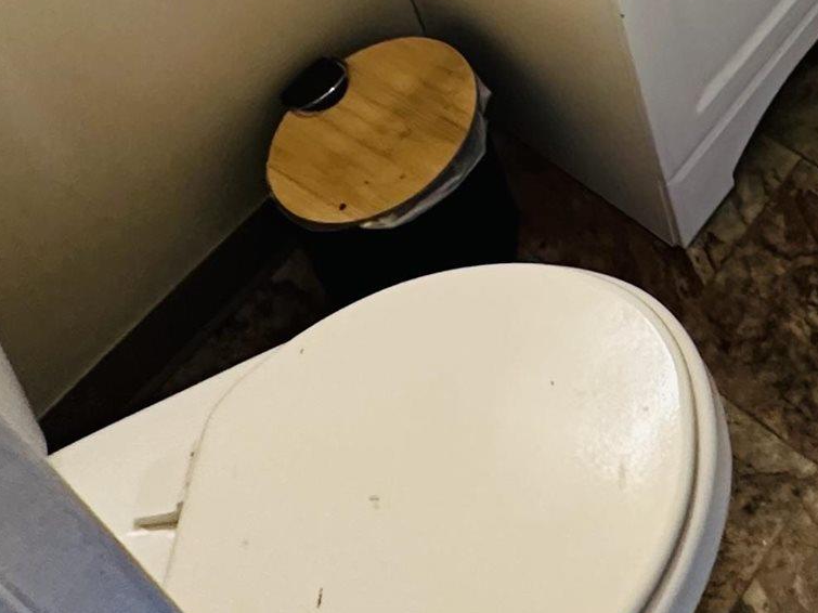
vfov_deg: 18.3
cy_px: -572
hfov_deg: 28.2
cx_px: 1051
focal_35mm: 57
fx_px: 1347
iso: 320
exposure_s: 1/60
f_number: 2.2
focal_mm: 2.22
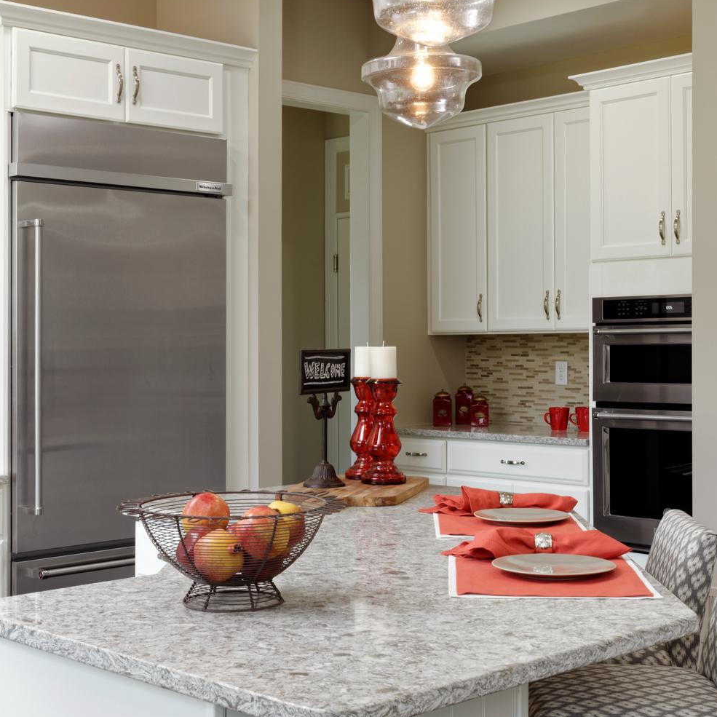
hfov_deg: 32.2
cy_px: 329
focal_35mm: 53
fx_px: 1242
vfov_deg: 32.2
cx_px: 354
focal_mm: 40
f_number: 14
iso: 400
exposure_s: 1/13
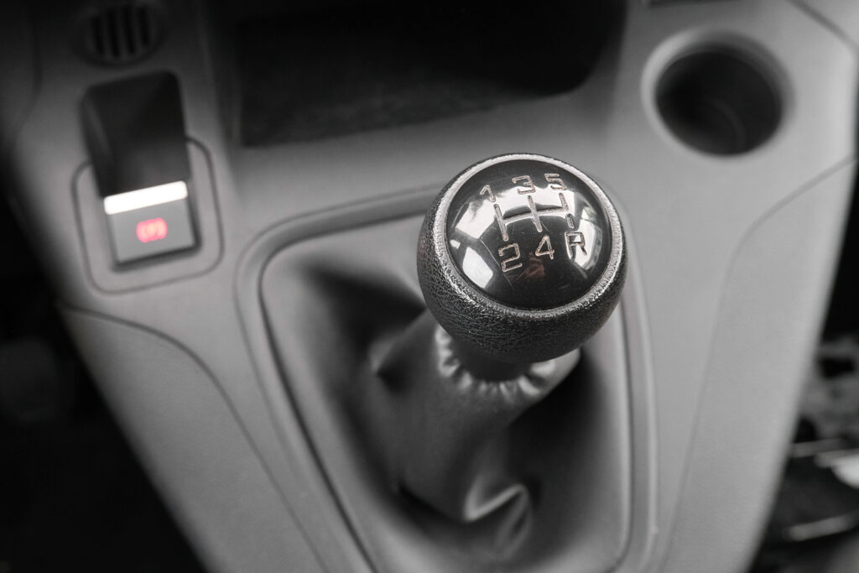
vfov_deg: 38.9
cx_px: 430
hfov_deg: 55.8
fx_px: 811
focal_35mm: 34
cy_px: 286
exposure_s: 1/80
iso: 2000
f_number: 6.4
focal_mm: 22.8
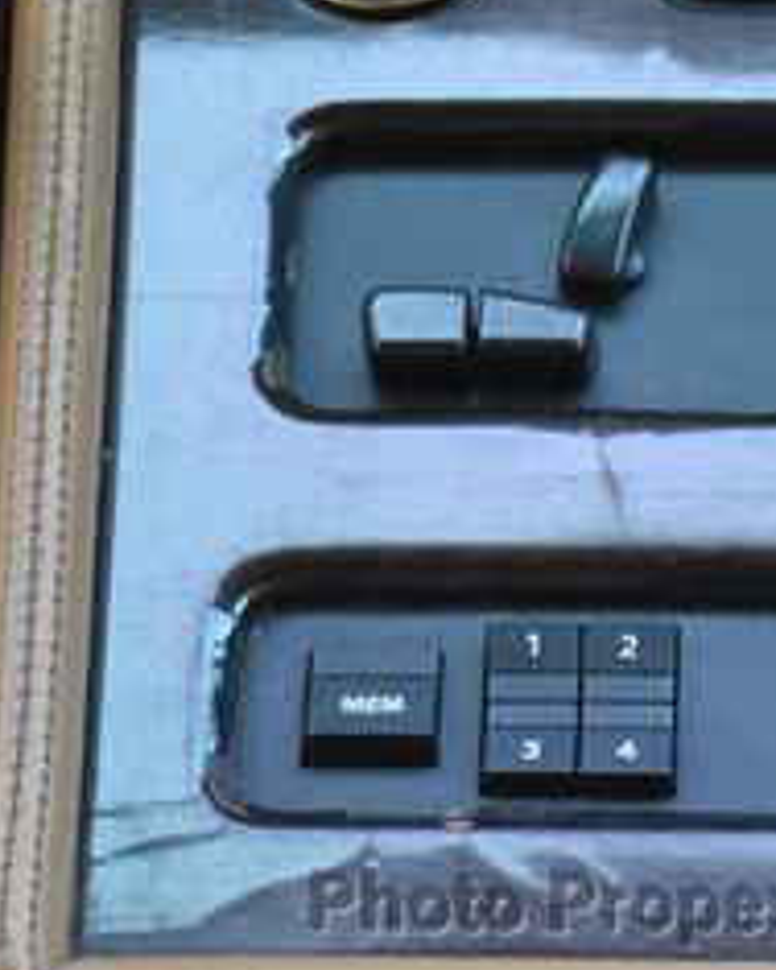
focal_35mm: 192
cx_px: 644
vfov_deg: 10.0
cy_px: 99
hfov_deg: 8.0
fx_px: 5512
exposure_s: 1/60
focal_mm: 50
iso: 1600
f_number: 4.8
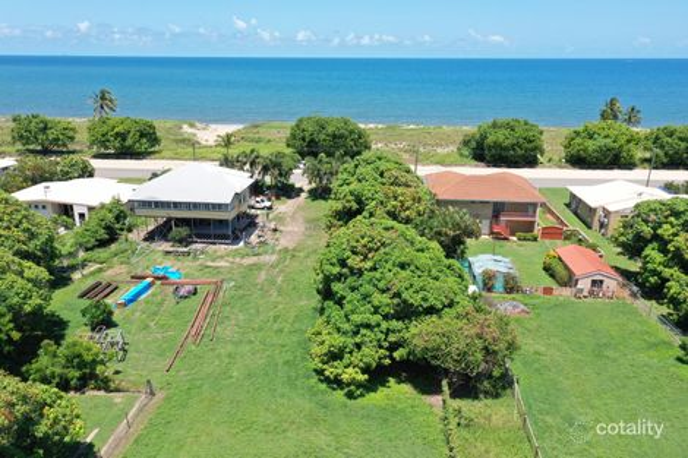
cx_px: 344
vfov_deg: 46.4
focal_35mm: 28
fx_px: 535
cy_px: 229
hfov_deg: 65.5
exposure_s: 1/320
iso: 100
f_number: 5.6
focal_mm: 10.26
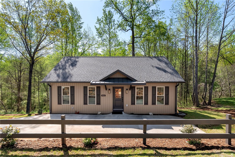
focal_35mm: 19
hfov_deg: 86.9
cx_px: 118
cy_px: 78
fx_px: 124
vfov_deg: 64.6
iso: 100
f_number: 8
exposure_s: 1/160
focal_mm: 19
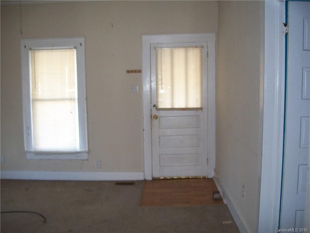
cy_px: 116
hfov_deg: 51.4
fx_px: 322
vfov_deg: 39.7
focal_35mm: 36
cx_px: 155
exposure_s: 1/30
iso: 160
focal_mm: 6
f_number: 2.7
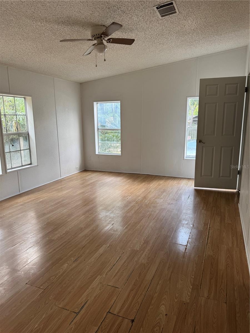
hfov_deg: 56.8
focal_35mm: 24
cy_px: 166
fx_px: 231
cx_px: 125
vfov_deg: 71.6
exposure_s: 1/121
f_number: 1.78
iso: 80
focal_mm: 6.76
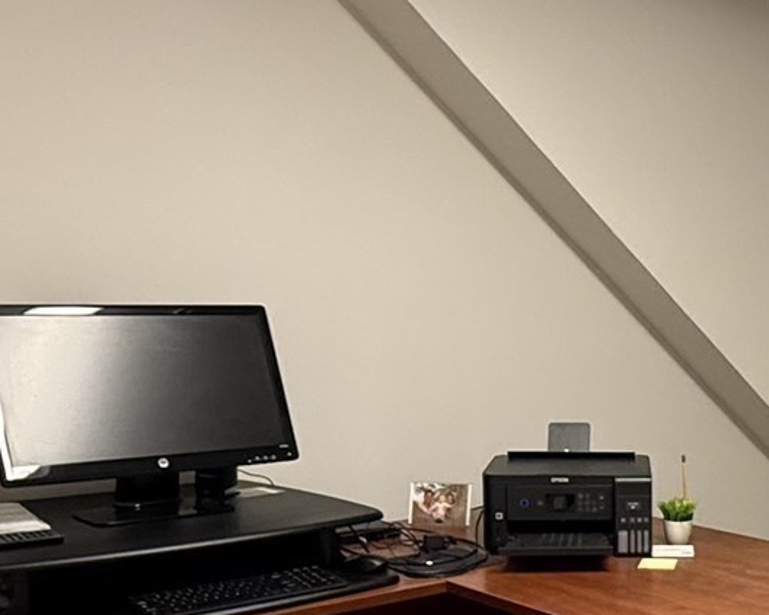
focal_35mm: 53
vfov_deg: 28.2
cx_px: 754
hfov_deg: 32.7
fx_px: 1206
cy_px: 465
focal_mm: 2.22
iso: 250
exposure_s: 1/60
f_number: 2.2
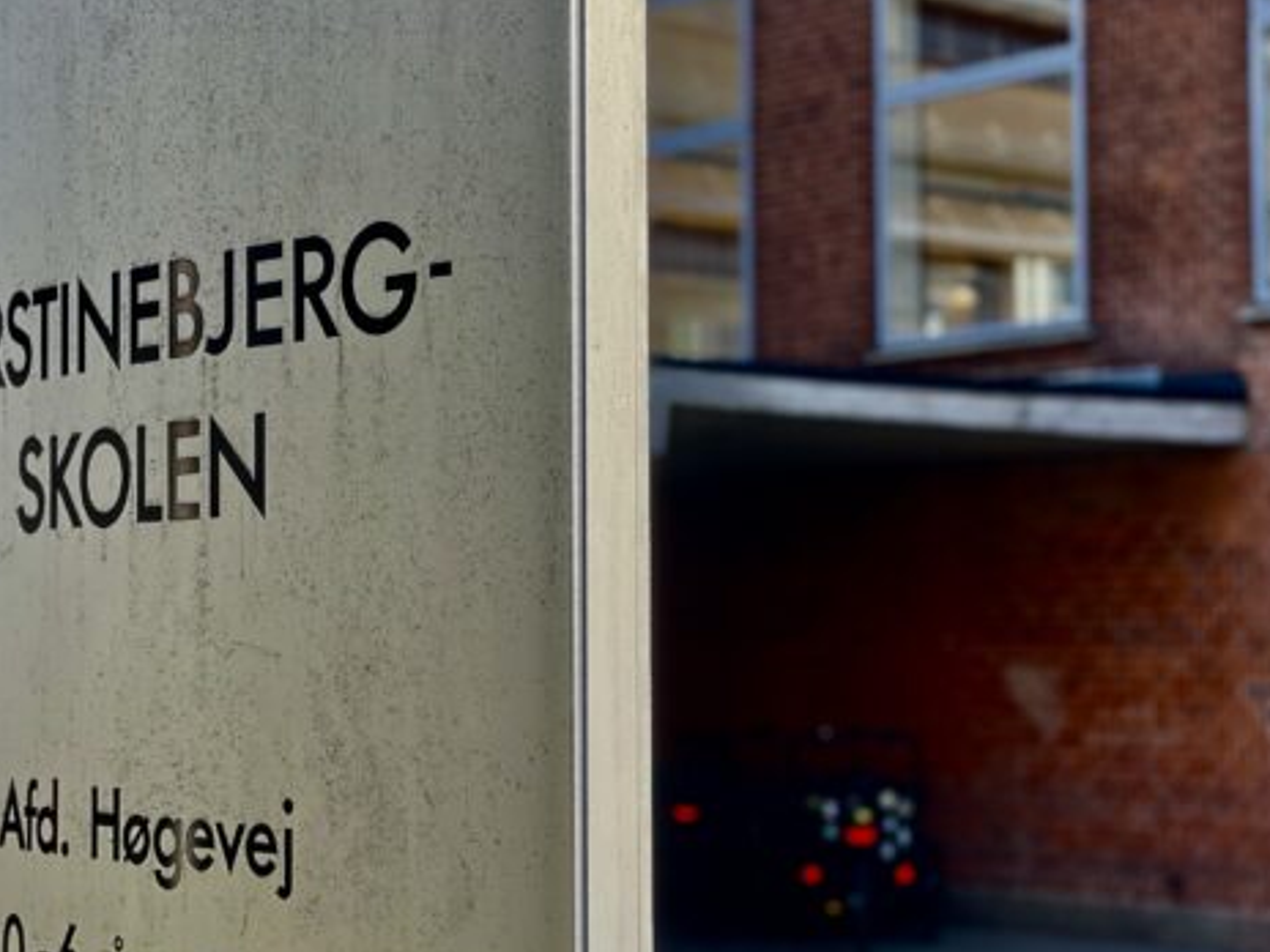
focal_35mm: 78
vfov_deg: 18.9
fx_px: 2862
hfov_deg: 24.9
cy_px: 468
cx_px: 446
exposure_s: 1/623
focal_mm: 6
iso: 32
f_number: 2
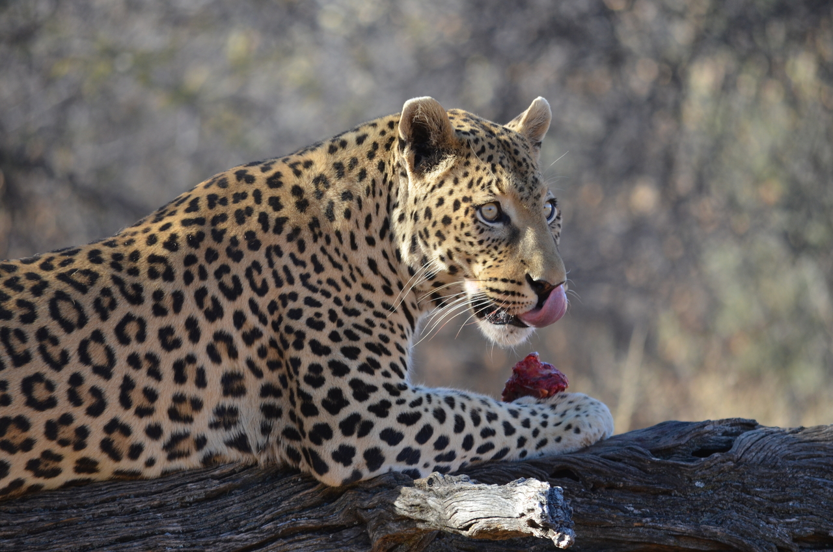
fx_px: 10392
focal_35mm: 450
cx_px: 416
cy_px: 276
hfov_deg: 4.6
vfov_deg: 3.0
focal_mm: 300
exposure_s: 1/320
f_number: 5.6
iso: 400
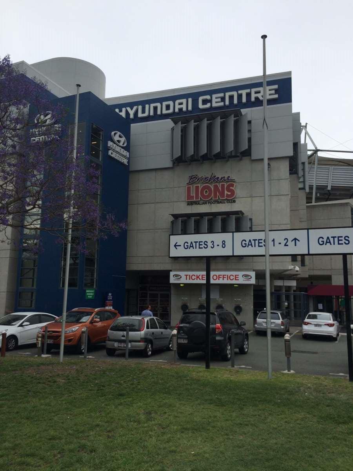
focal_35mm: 29
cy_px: 236
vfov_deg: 61.7
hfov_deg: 48.2
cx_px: 176
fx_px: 394
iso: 32
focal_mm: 4.15
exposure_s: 1/1208
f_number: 2.2
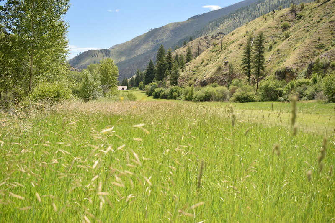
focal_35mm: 36
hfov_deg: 53.1
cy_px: 112
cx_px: 168
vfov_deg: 36.9
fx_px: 335
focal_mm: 24
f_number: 5.6
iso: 640
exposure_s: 1/2500
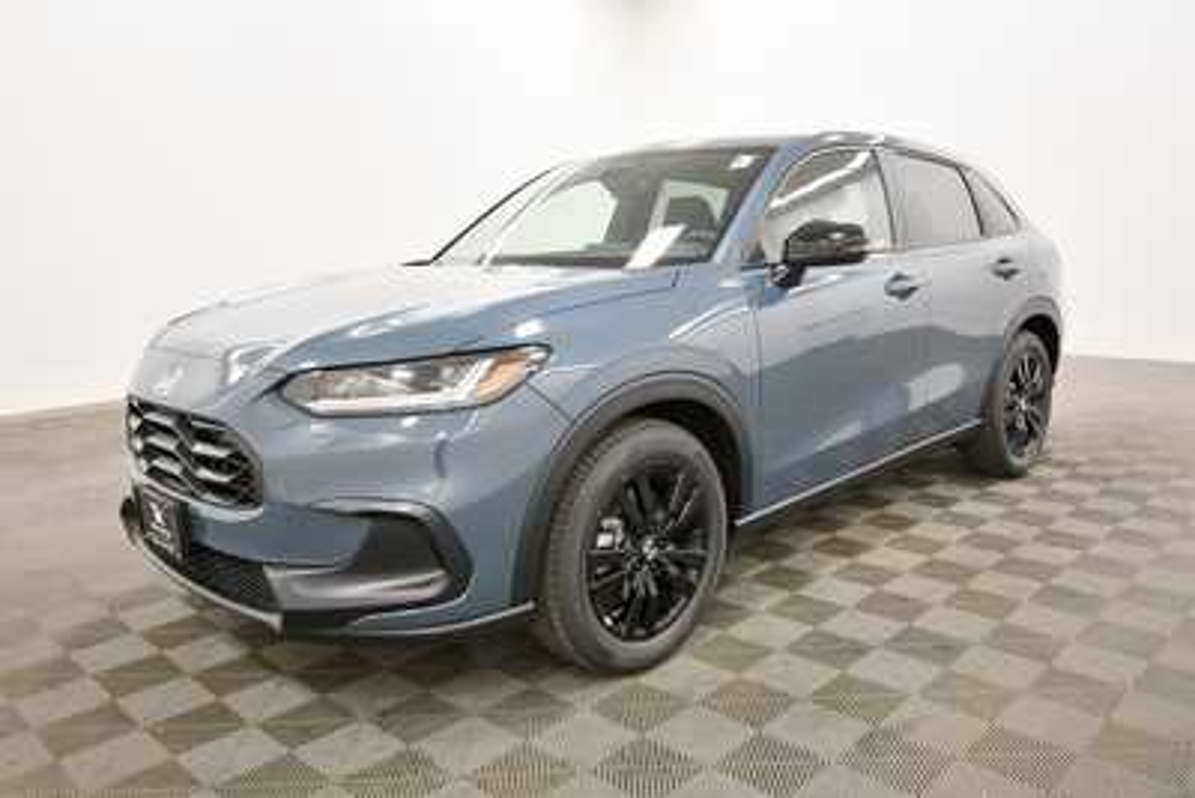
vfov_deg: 48.0
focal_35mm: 27
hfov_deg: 67.4
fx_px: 897
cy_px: 399
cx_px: 598
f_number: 5.6
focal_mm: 18
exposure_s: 1/125
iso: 1400
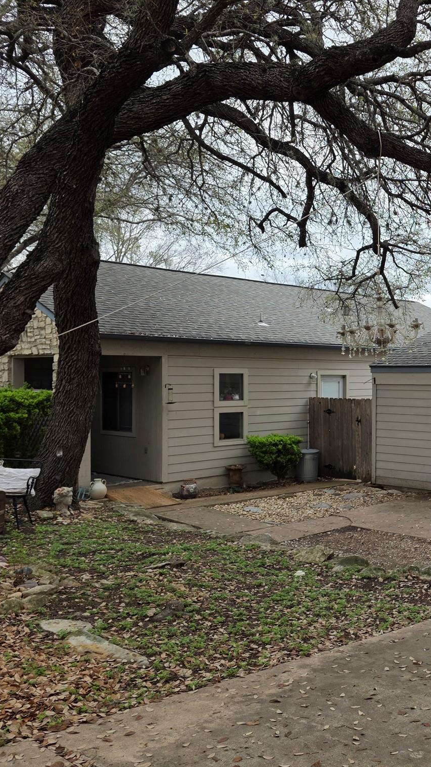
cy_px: 388
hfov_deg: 30.3
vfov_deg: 58.0
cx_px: 494
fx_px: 691
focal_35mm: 34
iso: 80
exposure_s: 1/1761
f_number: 1.7
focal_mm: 6.3
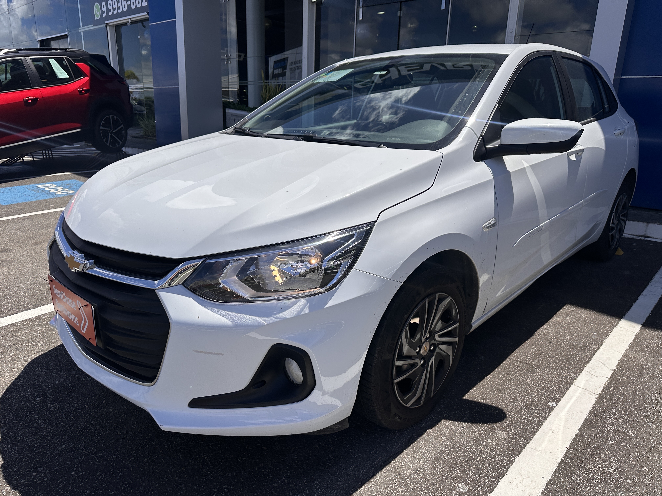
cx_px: 331
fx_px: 459
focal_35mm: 24
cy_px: 248
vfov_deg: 56.8
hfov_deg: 71.6
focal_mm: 6.86
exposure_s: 1/7576
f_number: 1.78
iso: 80
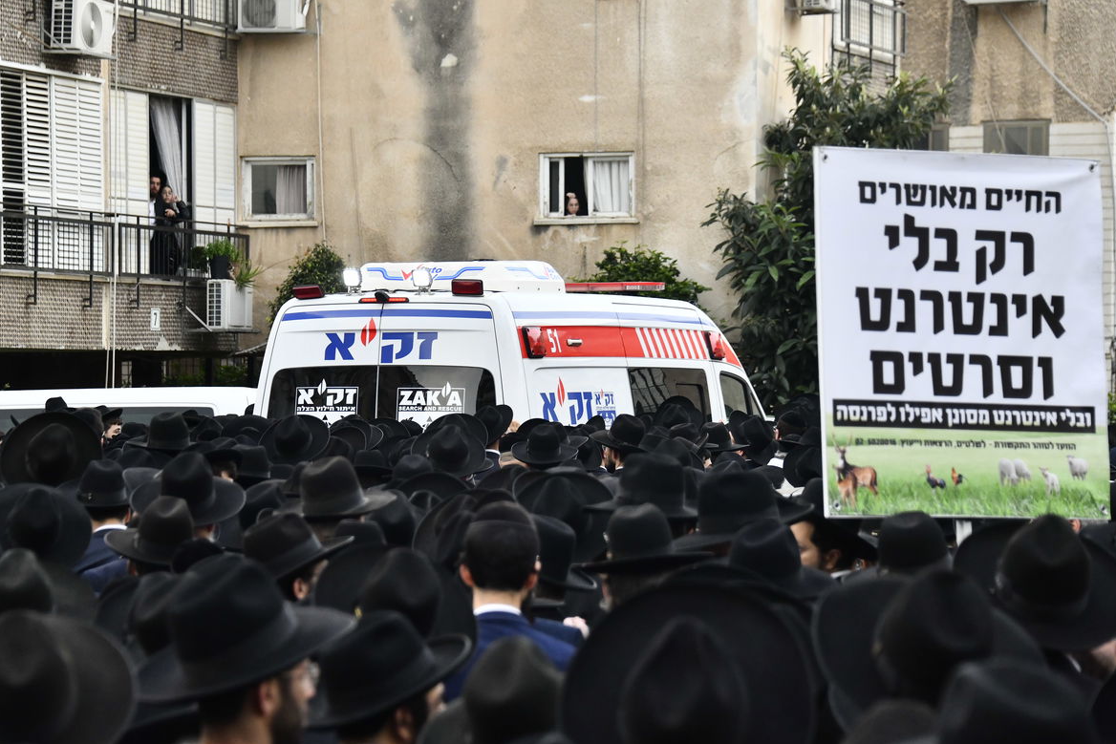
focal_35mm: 139
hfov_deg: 14.8
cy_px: 322
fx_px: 4309
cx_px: 483
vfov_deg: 9.9
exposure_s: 1/500
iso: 1250
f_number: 5.6
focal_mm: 116
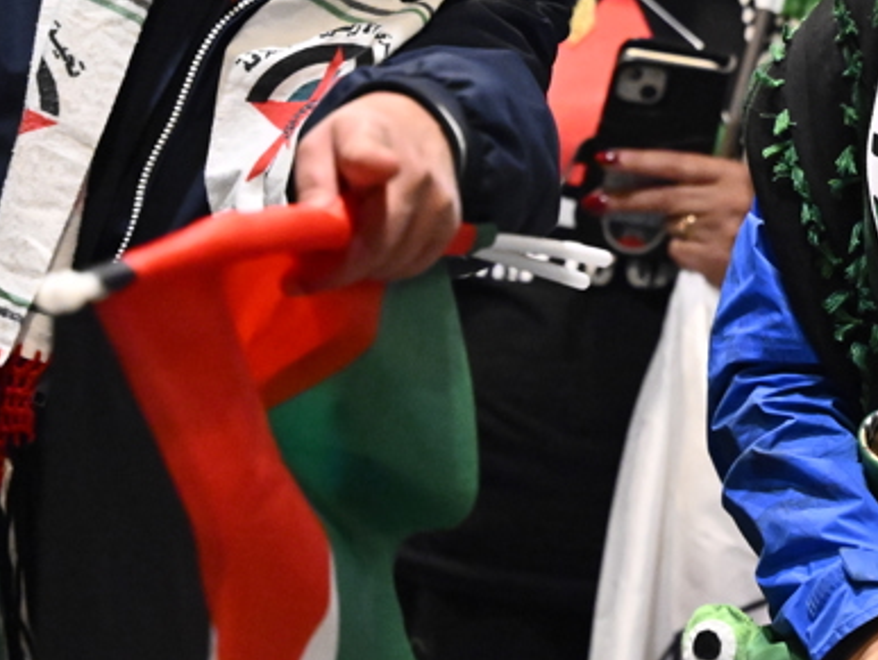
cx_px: 876
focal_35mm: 388
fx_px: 9850
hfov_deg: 5.1
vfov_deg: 3.8
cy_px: 222
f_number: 2.8
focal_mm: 115
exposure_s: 1/250
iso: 4500
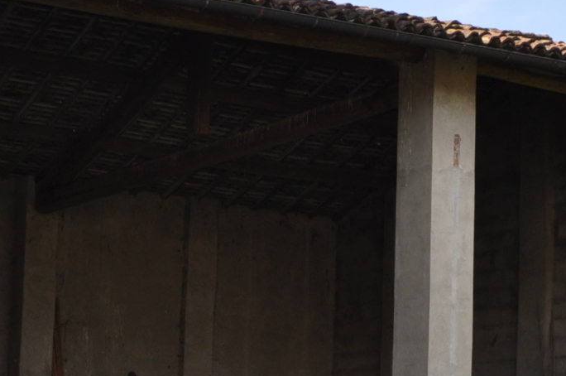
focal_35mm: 101
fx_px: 1586
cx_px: 65
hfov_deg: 19.9
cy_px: 302
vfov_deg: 13.4
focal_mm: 18
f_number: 7.1
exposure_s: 1/200
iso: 200
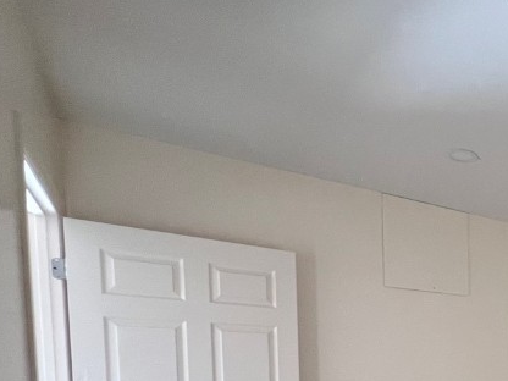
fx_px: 470
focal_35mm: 32
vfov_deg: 37.8
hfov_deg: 41.6
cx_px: 590
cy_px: 405
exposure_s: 1/77
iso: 250
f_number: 1.8
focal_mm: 1.57
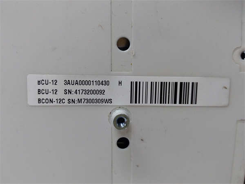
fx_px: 191
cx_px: 122
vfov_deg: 51.4
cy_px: 92
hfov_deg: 65.3
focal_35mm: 27
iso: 224
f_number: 2
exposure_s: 1/33
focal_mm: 3.79
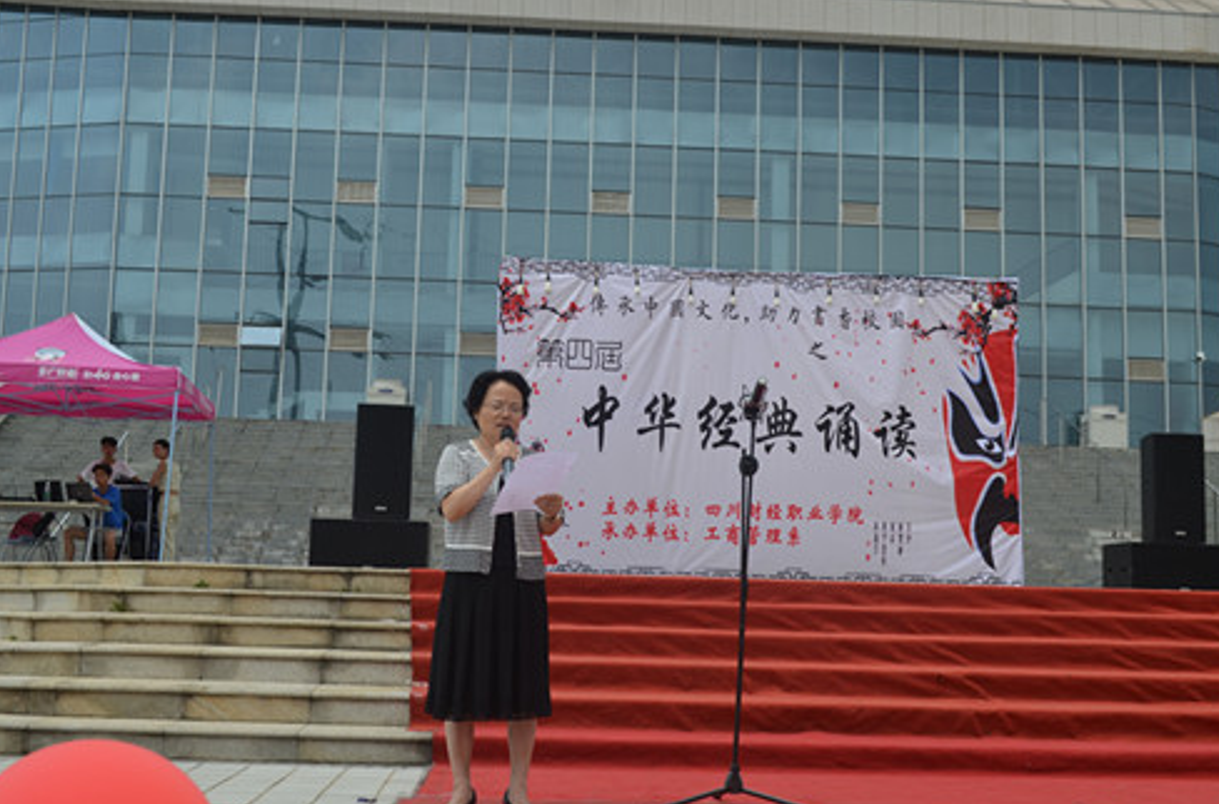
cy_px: 403
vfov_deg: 29.0
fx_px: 1553
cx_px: 616
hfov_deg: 42.9
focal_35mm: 46
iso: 100
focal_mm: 30
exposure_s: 1/250
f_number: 8
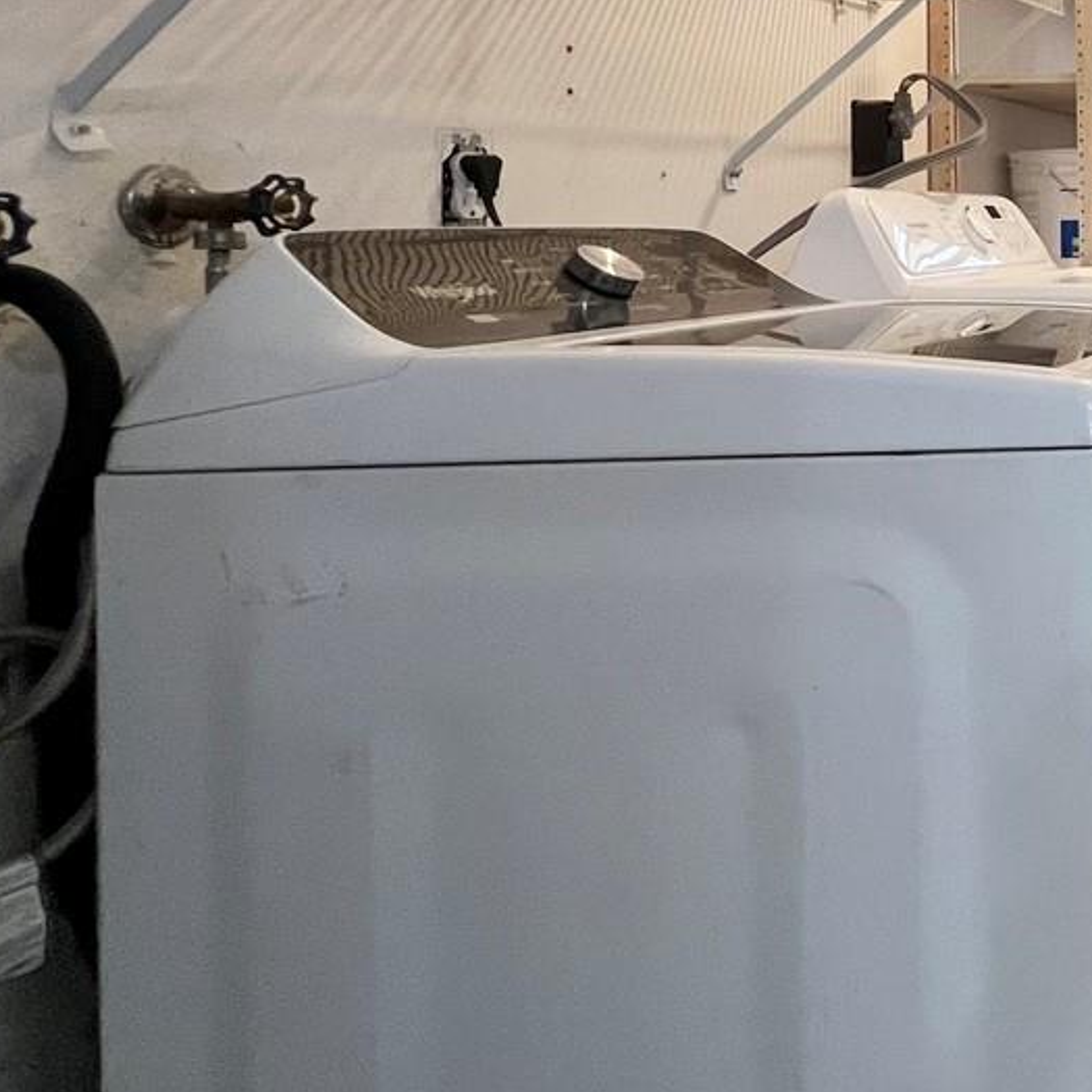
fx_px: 1249
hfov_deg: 31.2
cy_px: 210
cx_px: 1539
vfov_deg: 44.8
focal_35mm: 35
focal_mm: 1.57
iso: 250
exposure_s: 1/60
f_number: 1.8
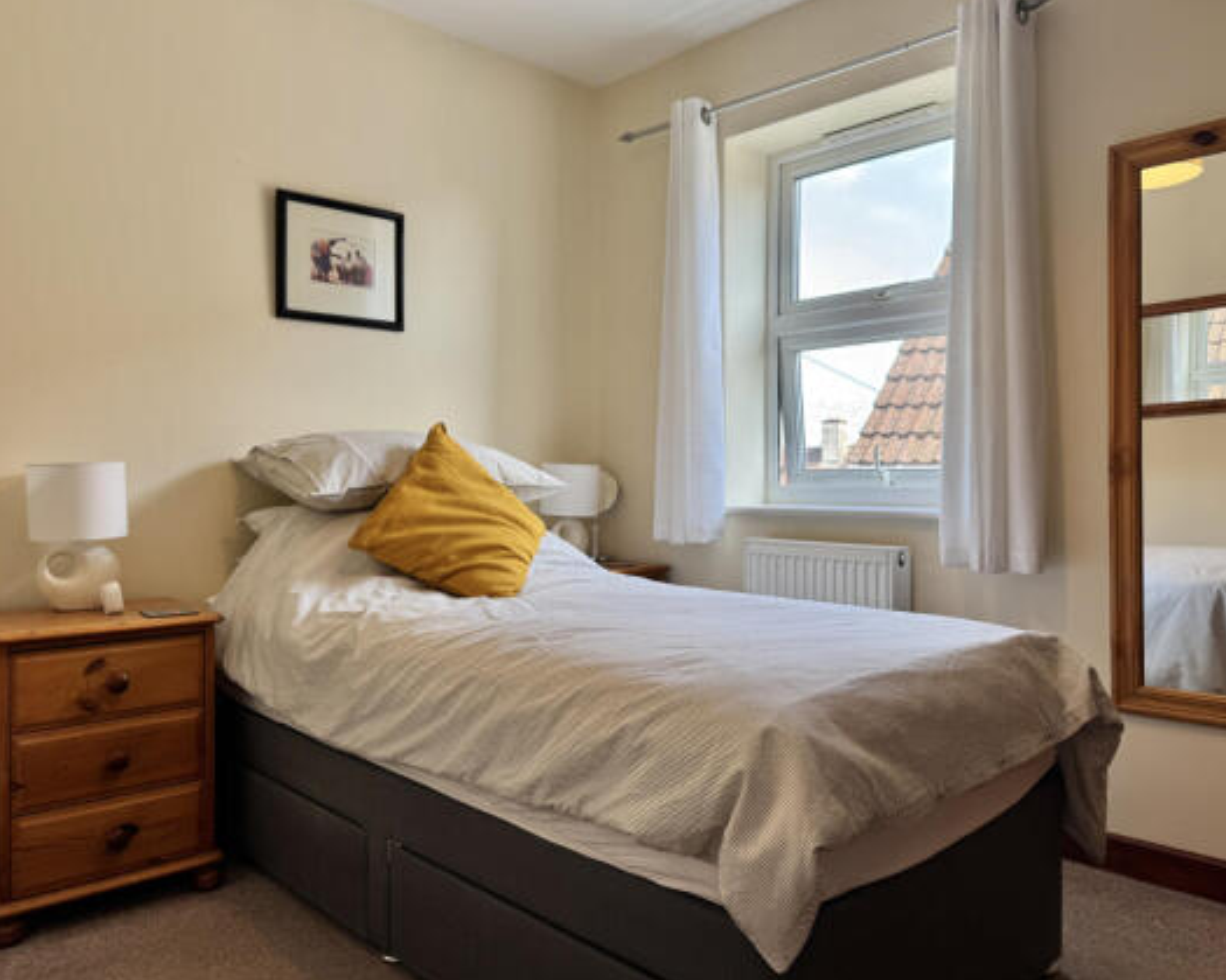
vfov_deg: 54.9
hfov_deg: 66.0
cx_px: 636
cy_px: 486
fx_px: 943
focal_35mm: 26
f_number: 1.78
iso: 64
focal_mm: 6.76
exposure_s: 1/130
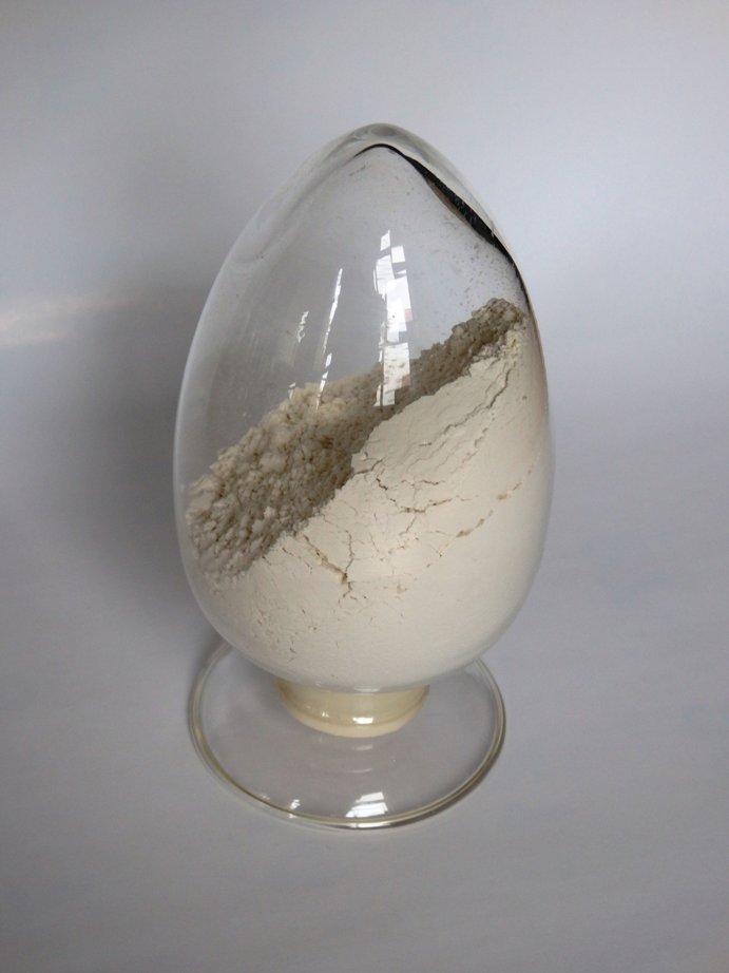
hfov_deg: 20.2
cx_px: 364
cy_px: 486
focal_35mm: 73
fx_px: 2051
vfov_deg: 26.7
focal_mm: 13.1
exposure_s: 1/80
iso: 160
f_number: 4.5
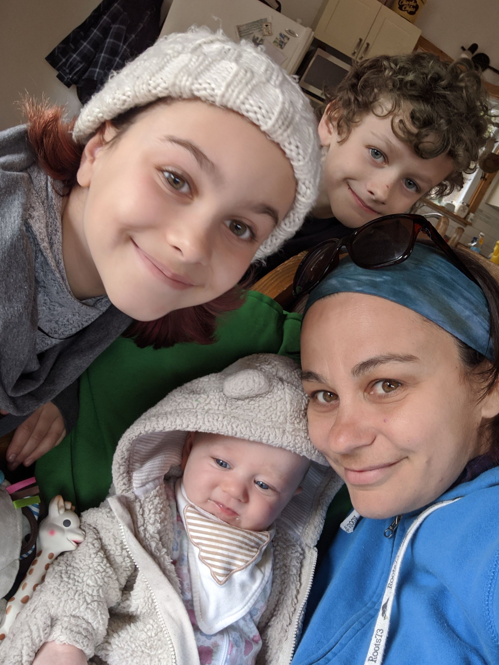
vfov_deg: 63.4
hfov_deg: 49.7
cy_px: 332
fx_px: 538
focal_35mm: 28
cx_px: 250
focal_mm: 2.97
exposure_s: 1/90.1
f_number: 1.8
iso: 106
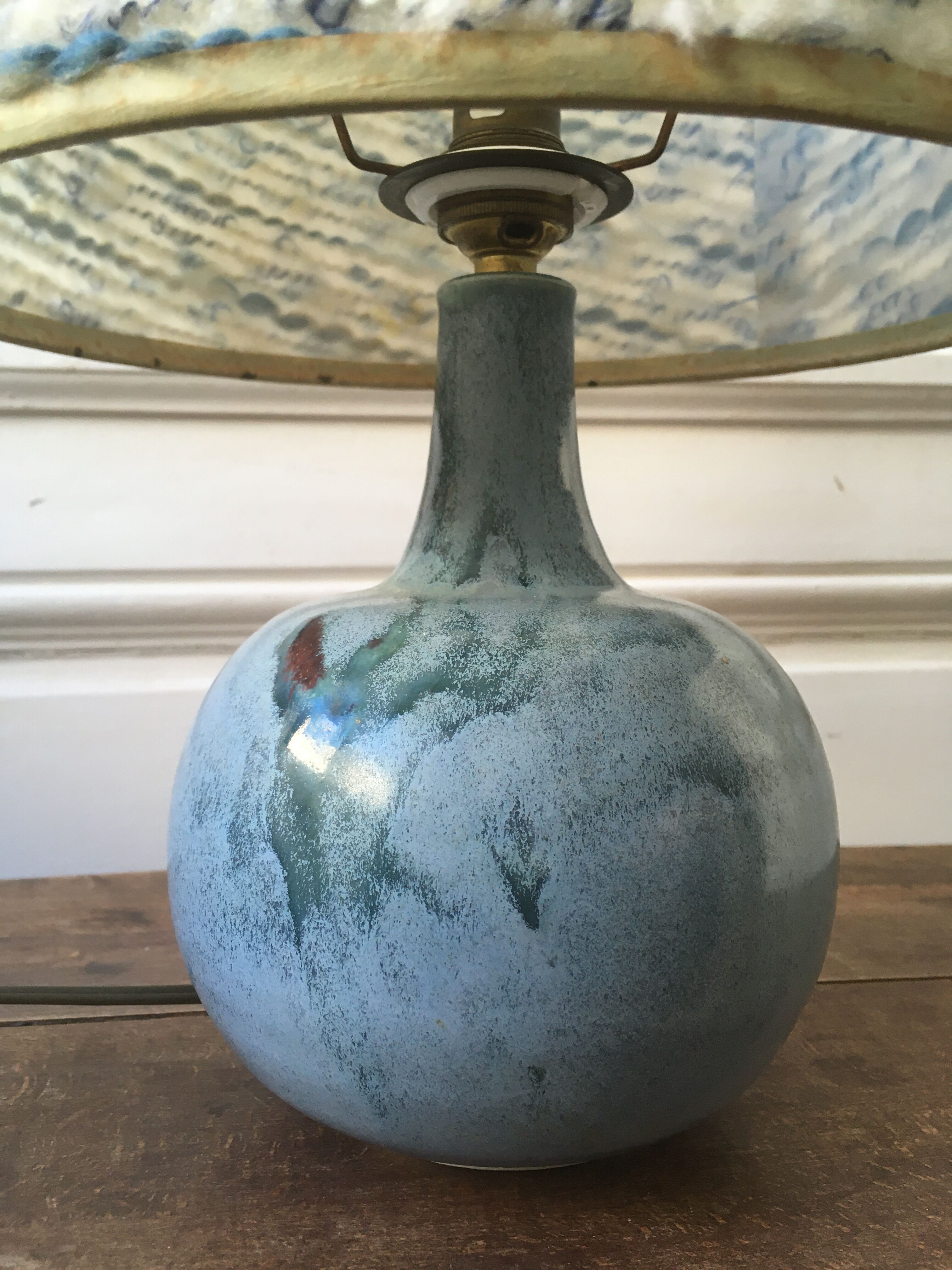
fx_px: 1063
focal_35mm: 29
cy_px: 635
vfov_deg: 61.7
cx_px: 476
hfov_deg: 48.2
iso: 40
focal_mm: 4.15
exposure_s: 1/33
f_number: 2.2
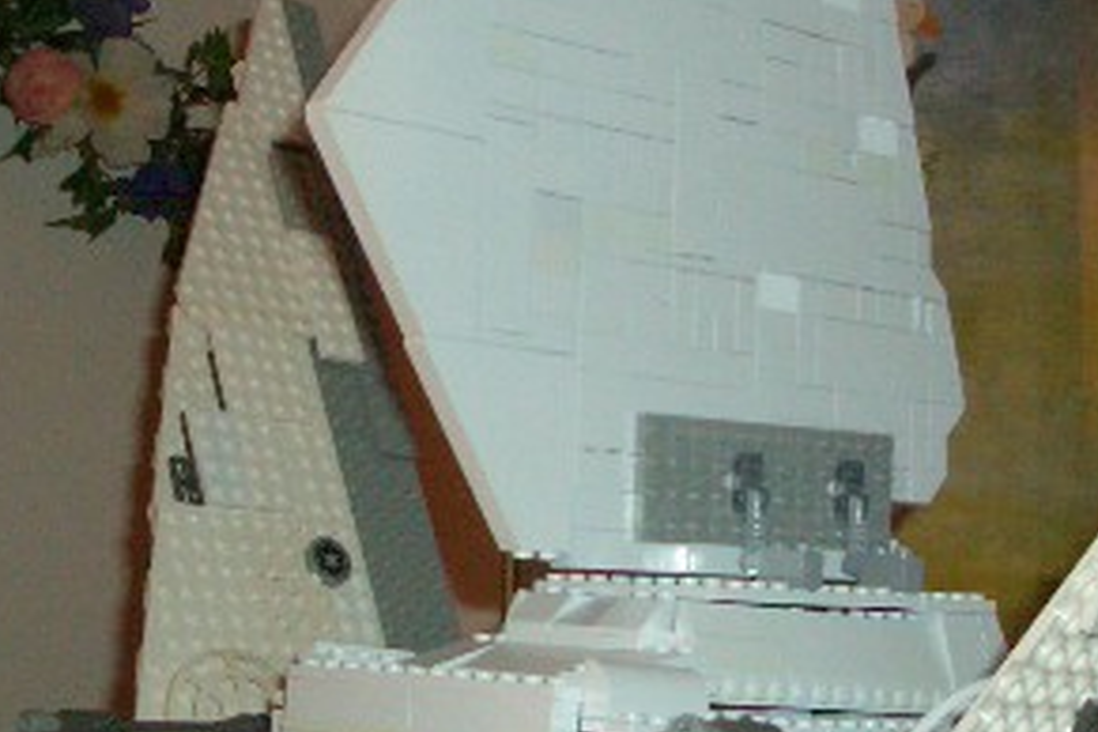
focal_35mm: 80
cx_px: 615
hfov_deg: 25.3
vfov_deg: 17.0
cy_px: 230
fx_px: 2440
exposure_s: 1/60
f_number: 2.6
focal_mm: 5.8
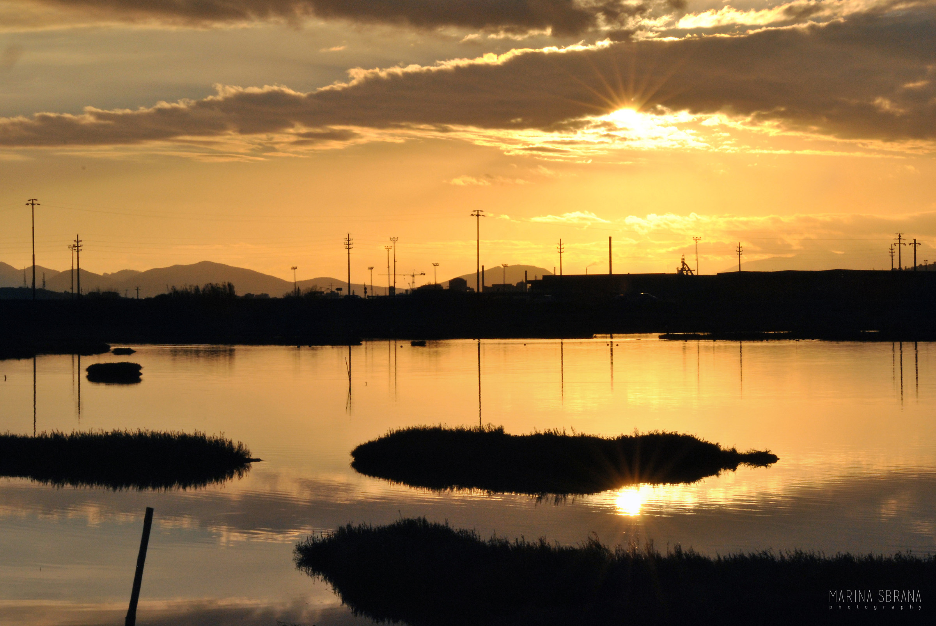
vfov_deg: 13.1
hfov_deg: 19.4
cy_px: 313
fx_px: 2733
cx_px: 468
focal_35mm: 105
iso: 400
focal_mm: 70
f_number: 22
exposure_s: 1/320
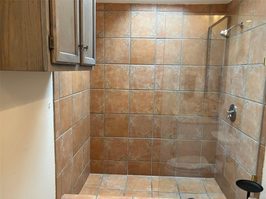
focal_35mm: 28
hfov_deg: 63.4
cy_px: 100
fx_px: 215
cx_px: 133
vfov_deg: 49.7
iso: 125
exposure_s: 1/60
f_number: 1.8
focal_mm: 3.99
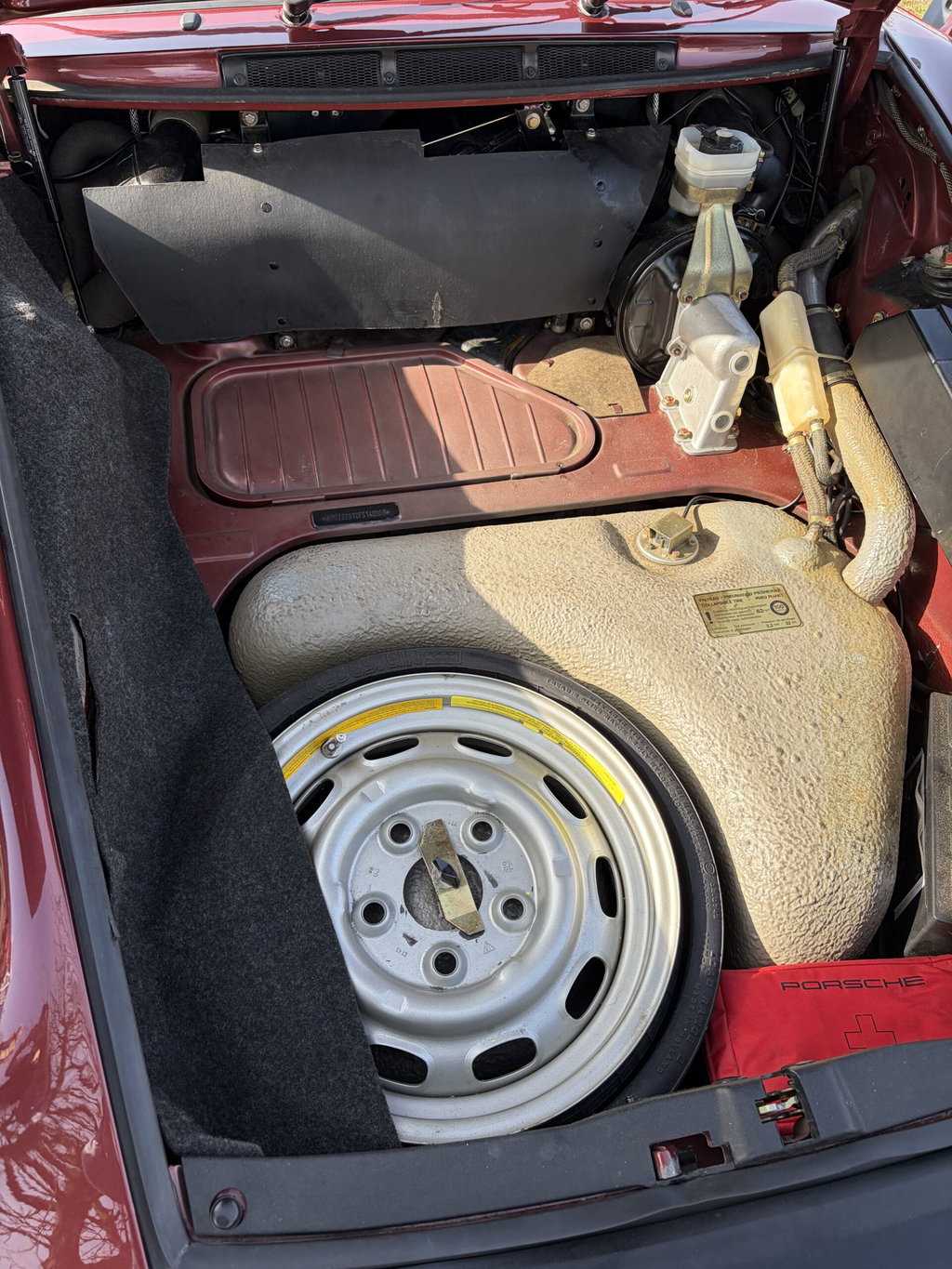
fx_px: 953
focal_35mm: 26
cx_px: 476
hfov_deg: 53.1
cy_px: 634
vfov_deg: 67.3
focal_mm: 5.96
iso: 50
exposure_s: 1/601
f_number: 1.6
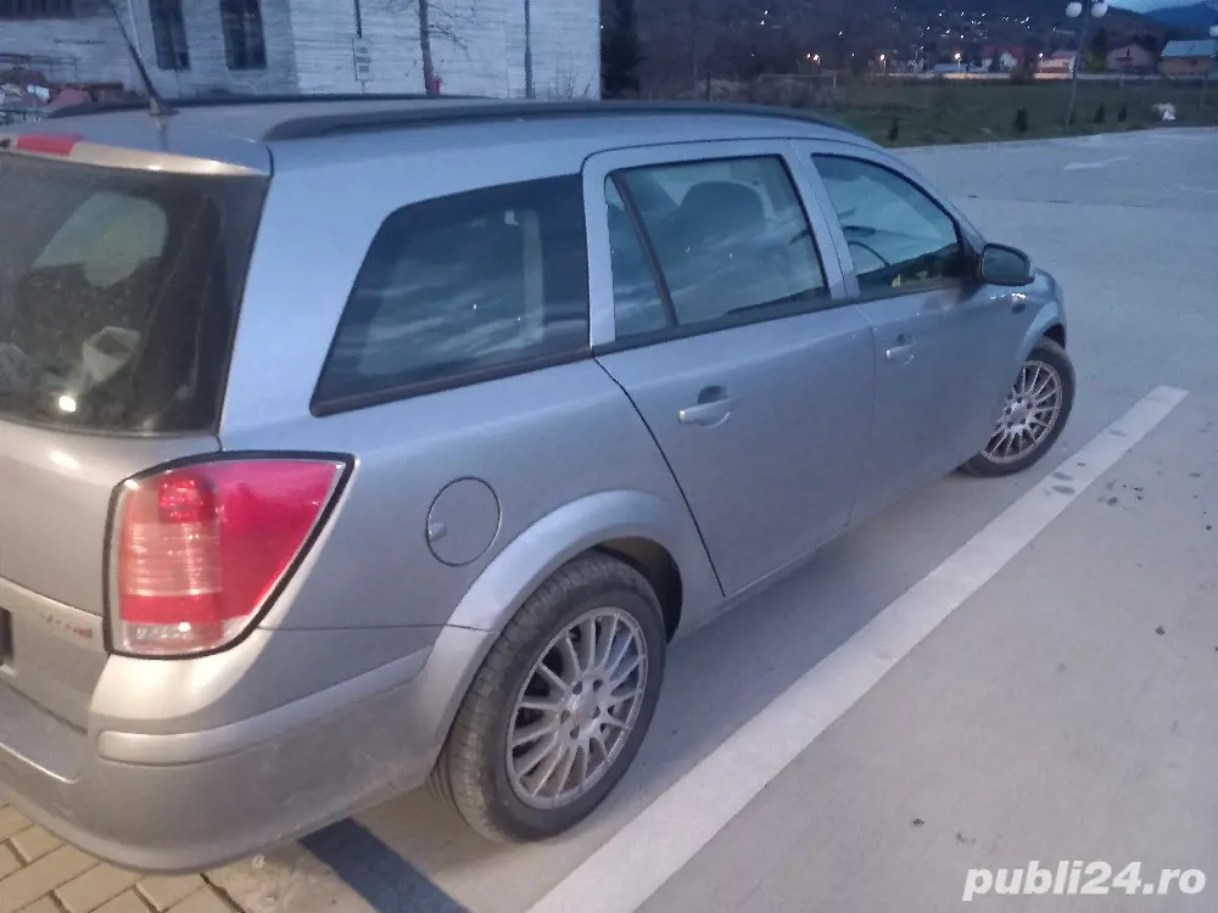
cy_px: 456
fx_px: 950
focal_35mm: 27
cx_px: 609
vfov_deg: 51.4
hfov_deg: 65.3
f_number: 1.8
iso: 1250
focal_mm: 4
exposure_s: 1/14.3
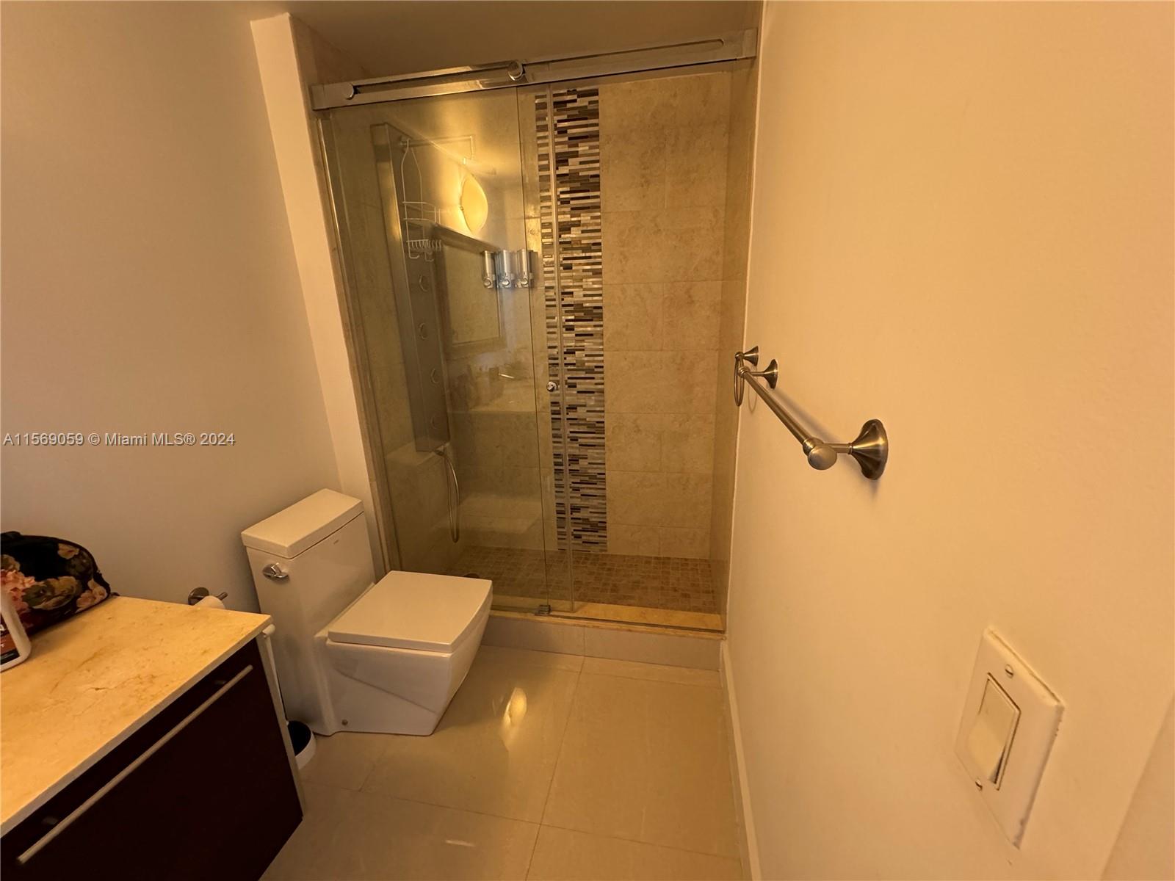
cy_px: 440
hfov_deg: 102.1
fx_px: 475
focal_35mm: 14
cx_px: 588
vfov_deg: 85.7
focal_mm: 2.22
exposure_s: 1/60
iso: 320
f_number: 2.2
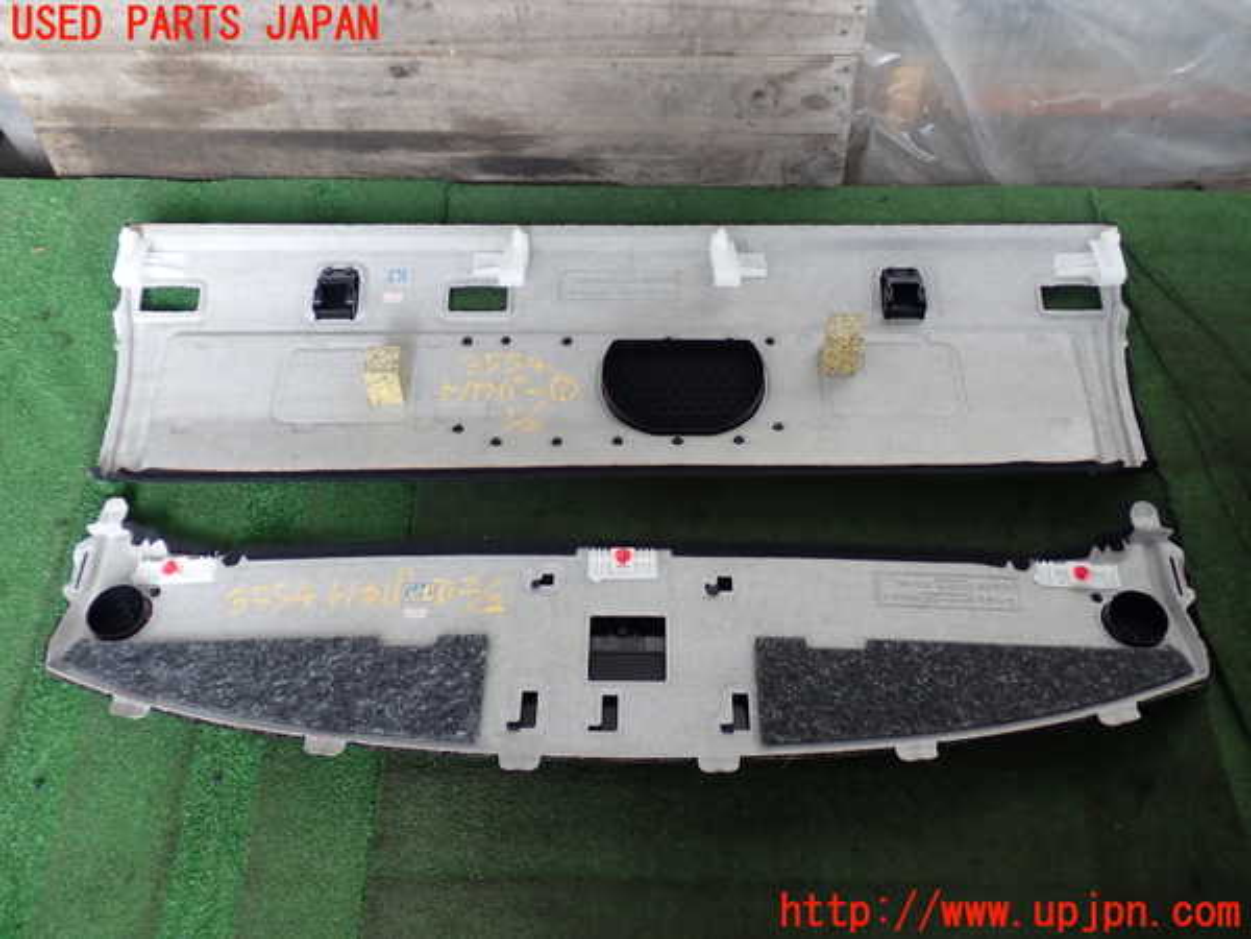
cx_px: 626
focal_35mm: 36
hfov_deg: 51.4
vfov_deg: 39.7
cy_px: 470
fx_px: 1301
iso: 200
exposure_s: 1/80
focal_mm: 6.37
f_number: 2.5
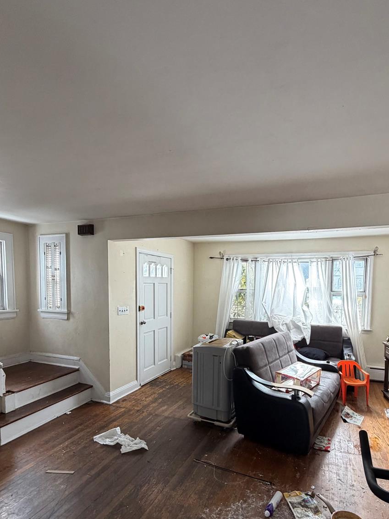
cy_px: 308
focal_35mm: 19
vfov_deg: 83.8
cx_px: 220
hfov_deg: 68.4
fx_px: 285
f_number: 2.2
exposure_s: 1/121
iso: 320
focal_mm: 2.22
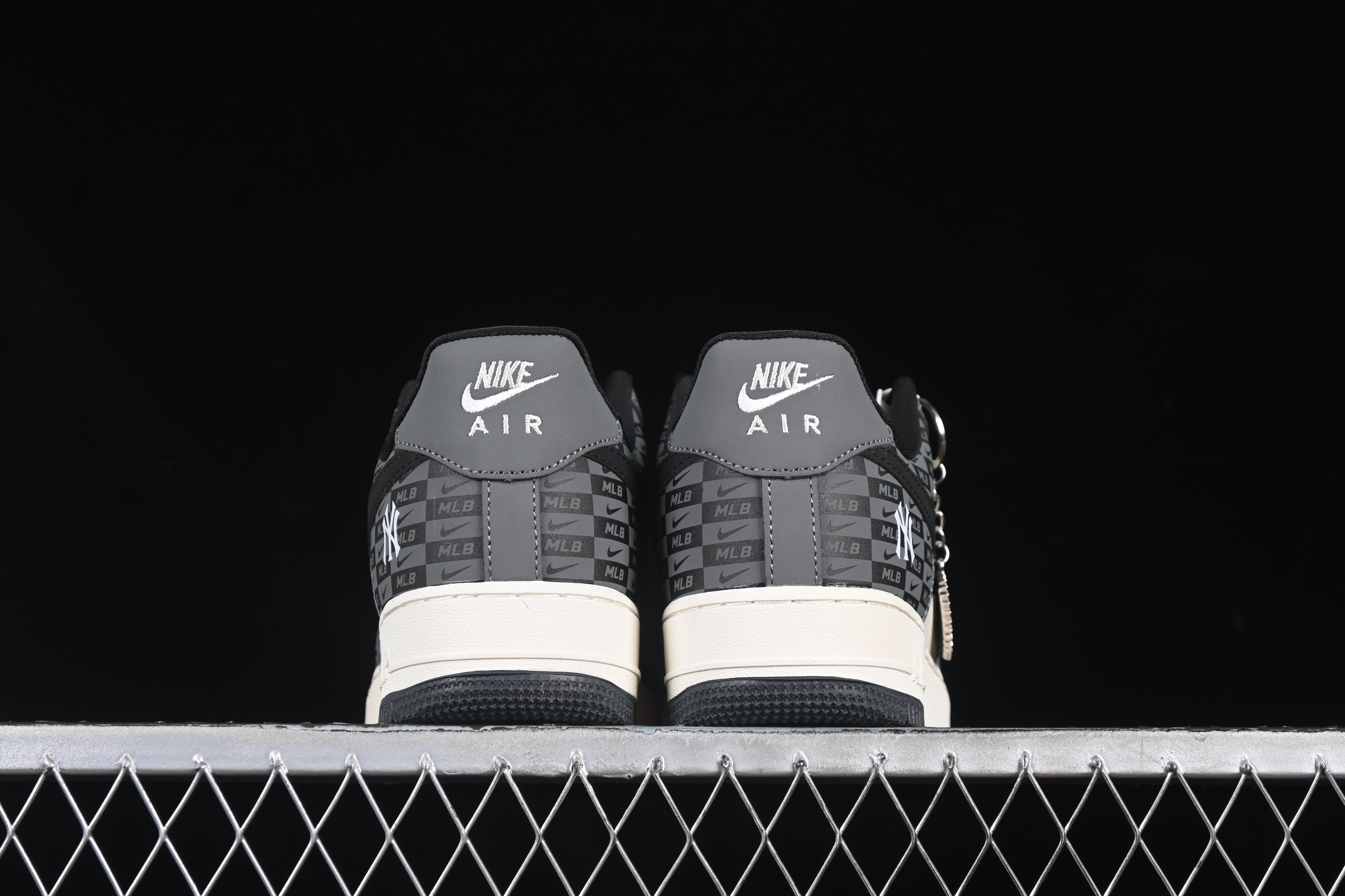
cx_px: 672
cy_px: 448
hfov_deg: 27.0
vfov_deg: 18.2
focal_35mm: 75
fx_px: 2802
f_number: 6.3
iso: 160
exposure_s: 1/60
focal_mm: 50
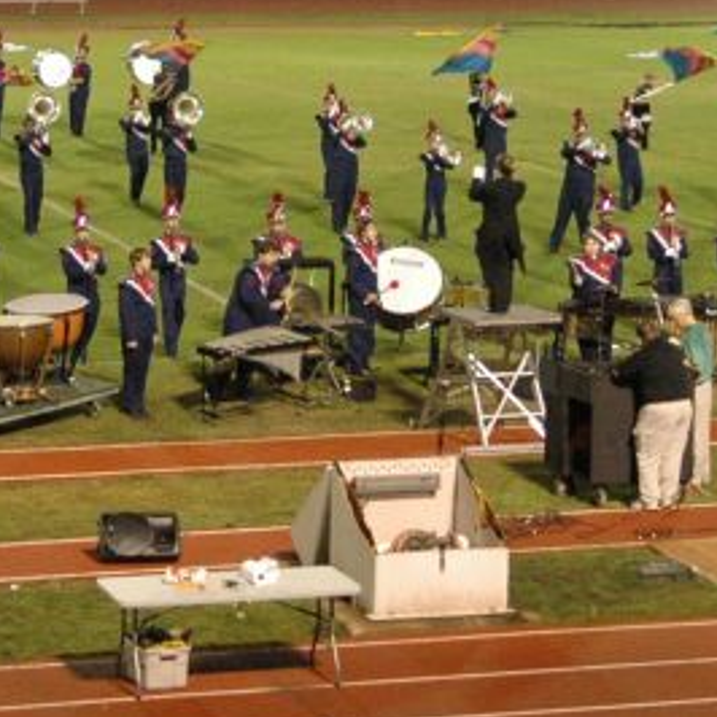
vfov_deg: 12.7
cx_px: 162
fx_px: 3210
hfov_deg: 12.7
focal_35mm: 137
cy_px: 248
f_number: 2.8
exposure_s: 1/60
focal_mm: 28
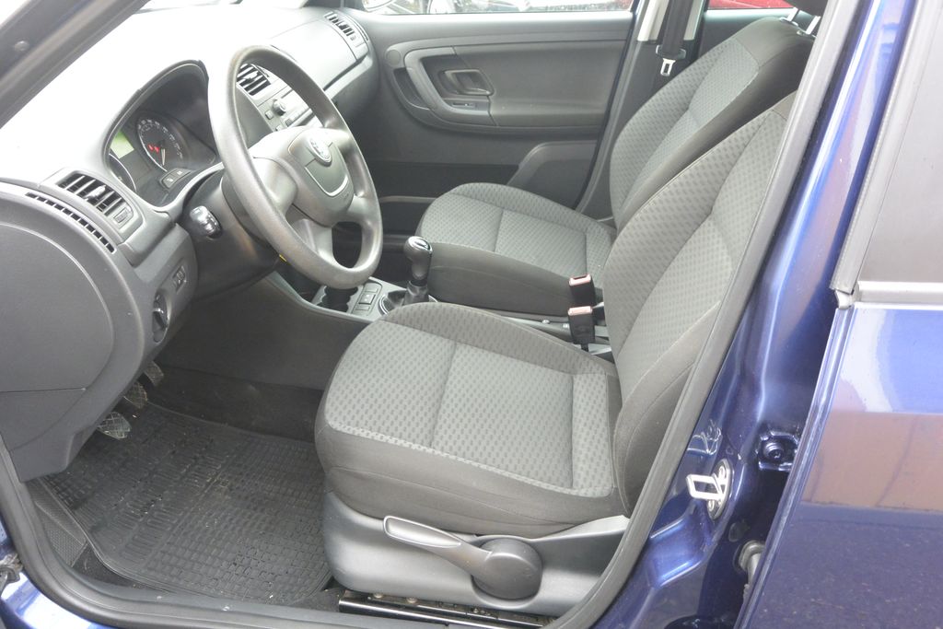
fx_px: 707
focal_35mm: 27
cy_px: 314
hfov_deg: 67.4
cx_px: 472
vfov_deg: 47.9
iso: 800
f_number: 3.5
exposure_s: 1/40
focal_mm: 10
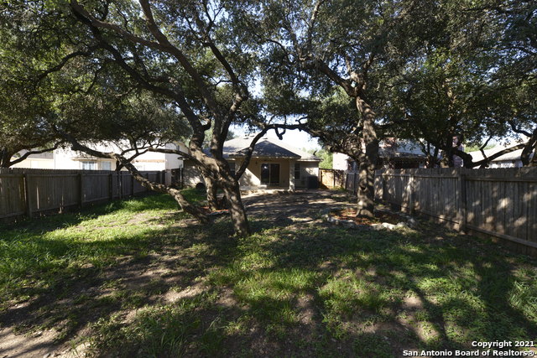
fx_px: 209
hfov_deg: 104.2
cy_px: 179
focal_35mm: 14
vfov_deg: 81.2
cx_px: 268
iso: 1400
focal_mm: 14
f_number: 11
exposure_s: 1/250
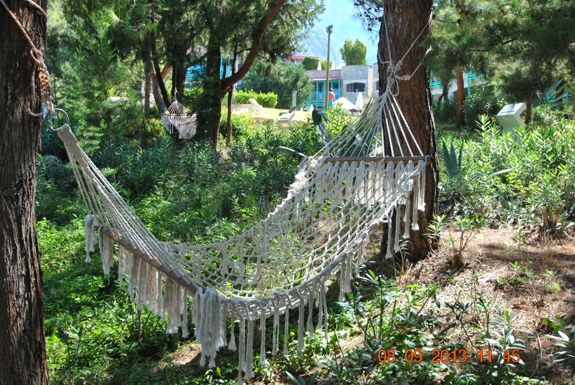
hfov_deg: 53.1
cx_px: 288
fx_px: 576
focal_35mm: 36
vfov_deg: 37.0
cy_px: 192
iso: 160
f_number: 5.6
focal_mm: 24
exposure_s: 1/125
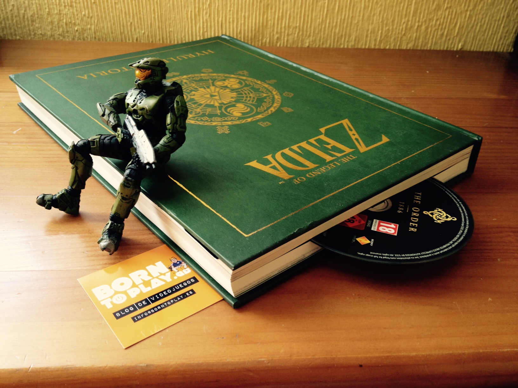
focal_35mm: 35
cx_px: 259
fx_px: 524
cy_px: 194
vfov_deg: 40.7
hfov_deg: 52.6
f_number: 2.4
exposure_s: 1/24
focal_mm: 4.28
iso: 50
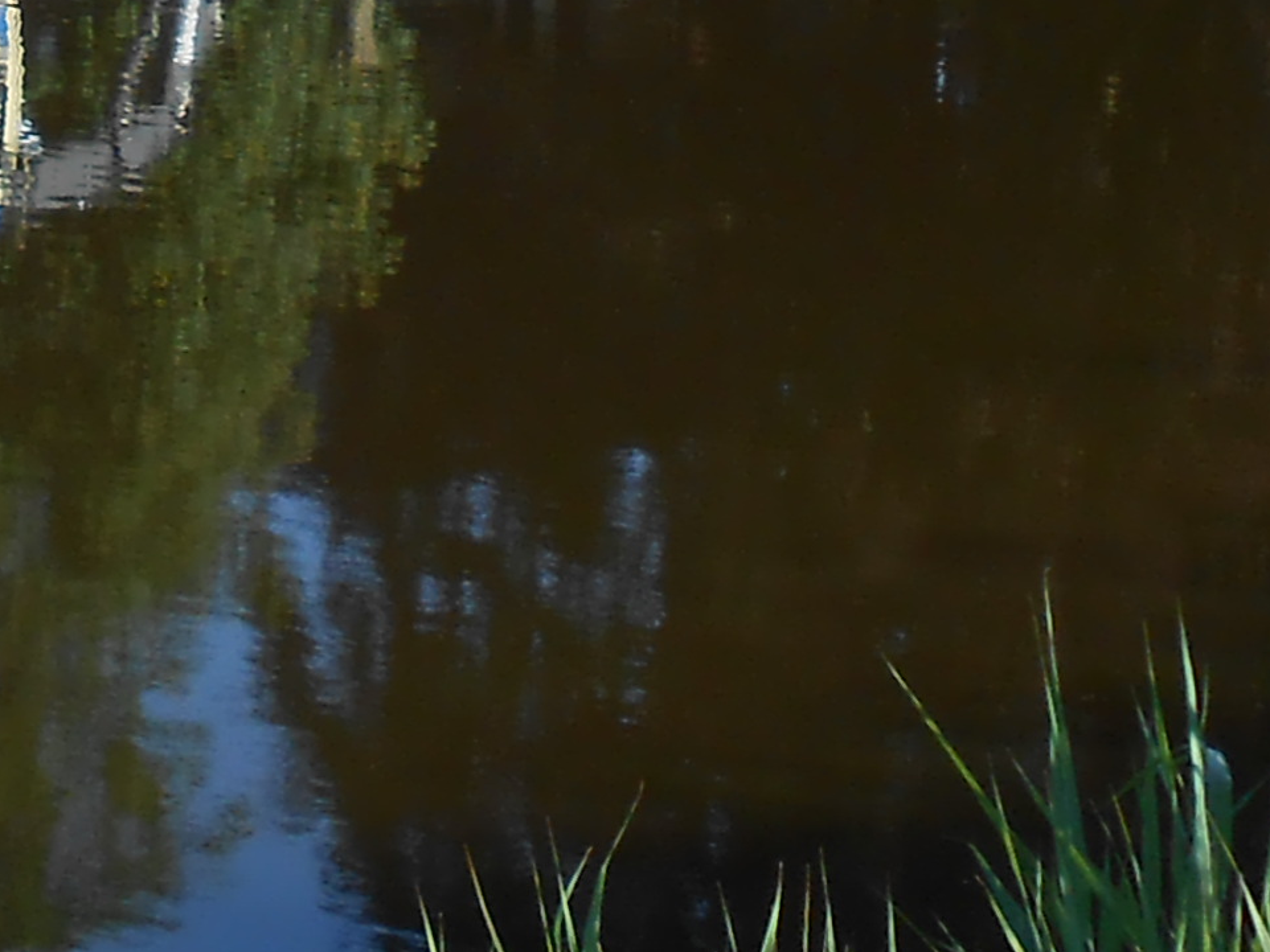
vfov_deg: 10.1
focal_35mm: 144
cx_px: -638
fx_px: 5283
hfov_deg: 13.0
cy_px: -216
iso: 80
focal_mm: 5.3
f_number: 3.8
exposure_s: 1/400
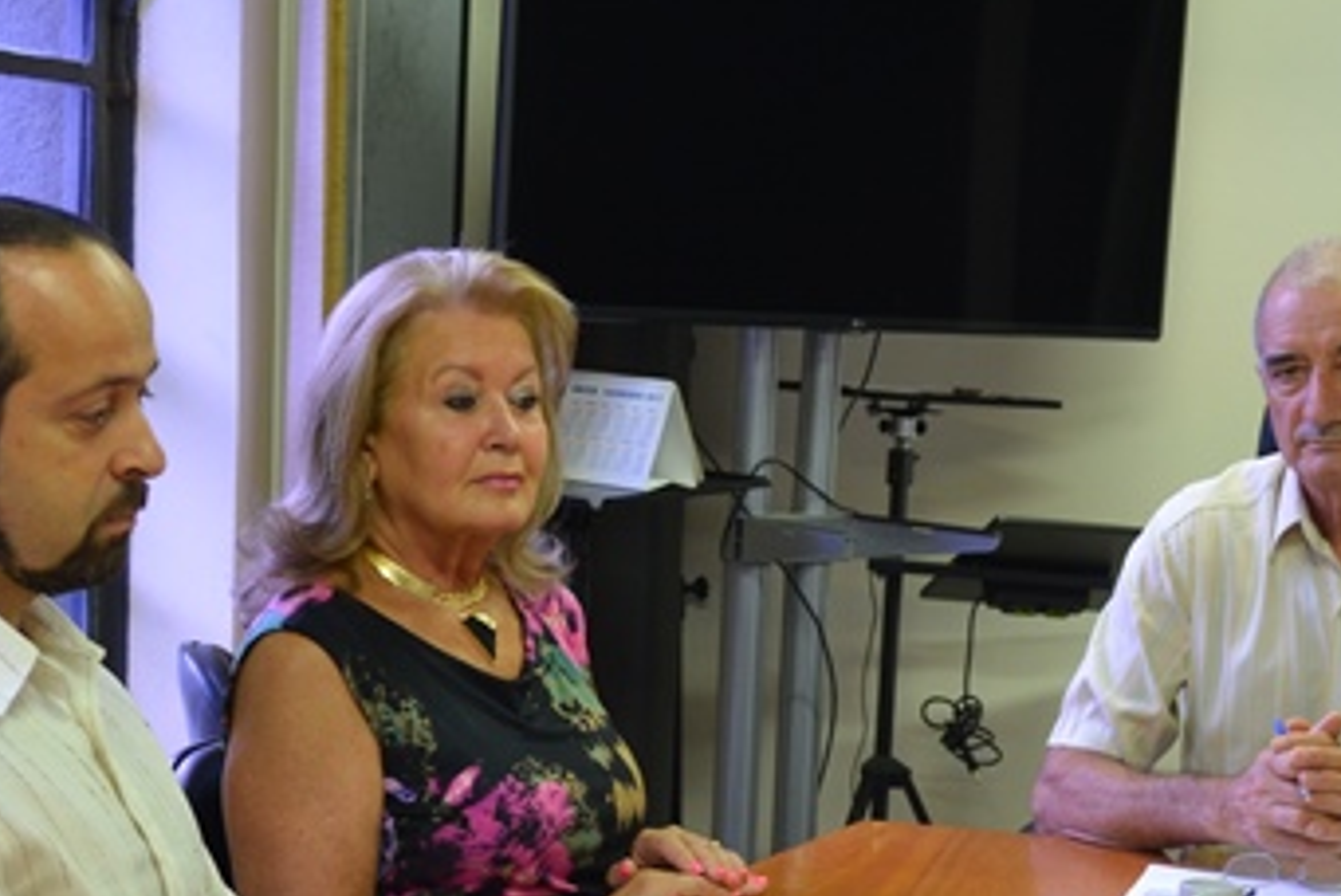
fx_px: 3355
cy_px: 874
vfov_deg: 15.0
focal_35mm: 90
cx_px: 692
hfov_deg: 22.6
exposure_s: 1/30
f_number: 5
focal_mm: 20
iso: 450
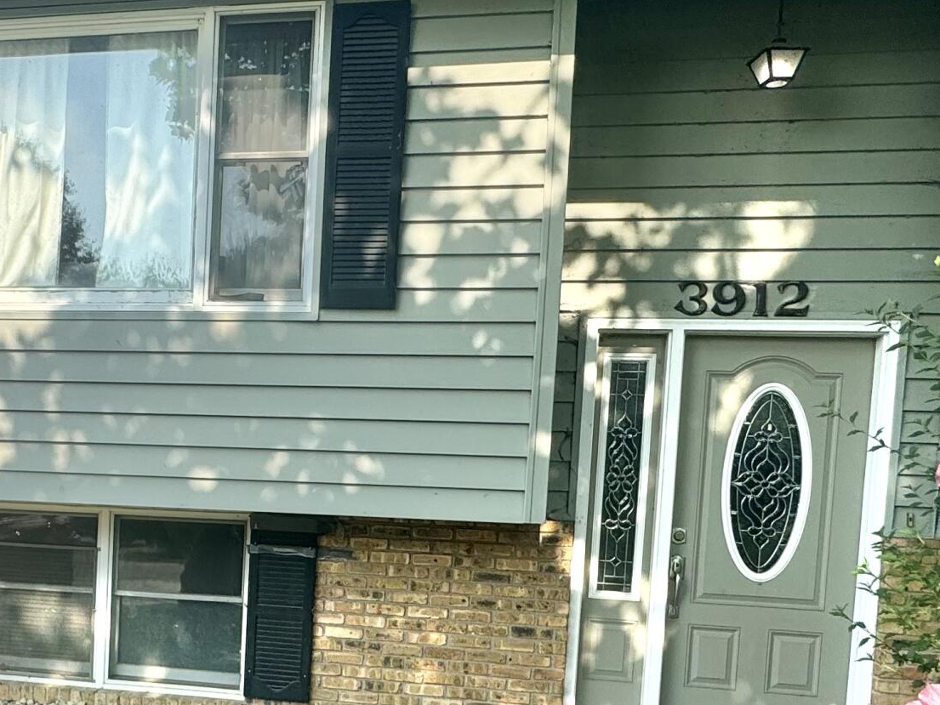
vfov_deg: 36.7
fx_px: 1032
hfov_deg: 46.9
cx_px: 217
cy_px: 544
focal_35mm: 38
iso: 50
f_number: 2.2
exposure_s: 1/1020
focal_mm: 2.22
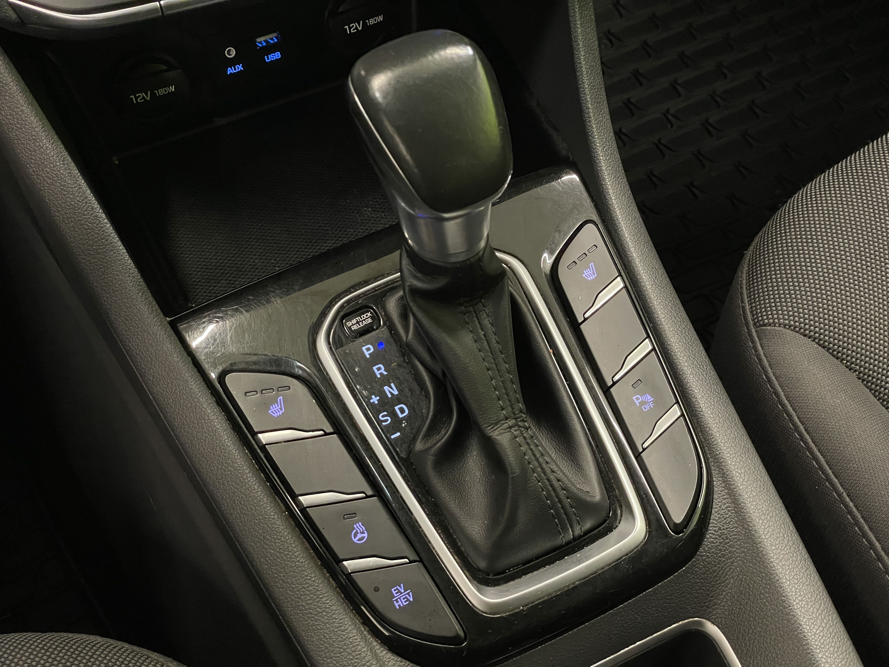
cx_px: 444
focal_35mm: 52
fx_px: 1335
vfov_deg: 28.0
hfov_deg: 36.8
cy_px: 334
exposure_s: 1/50
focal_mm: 6
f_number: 2
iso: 500
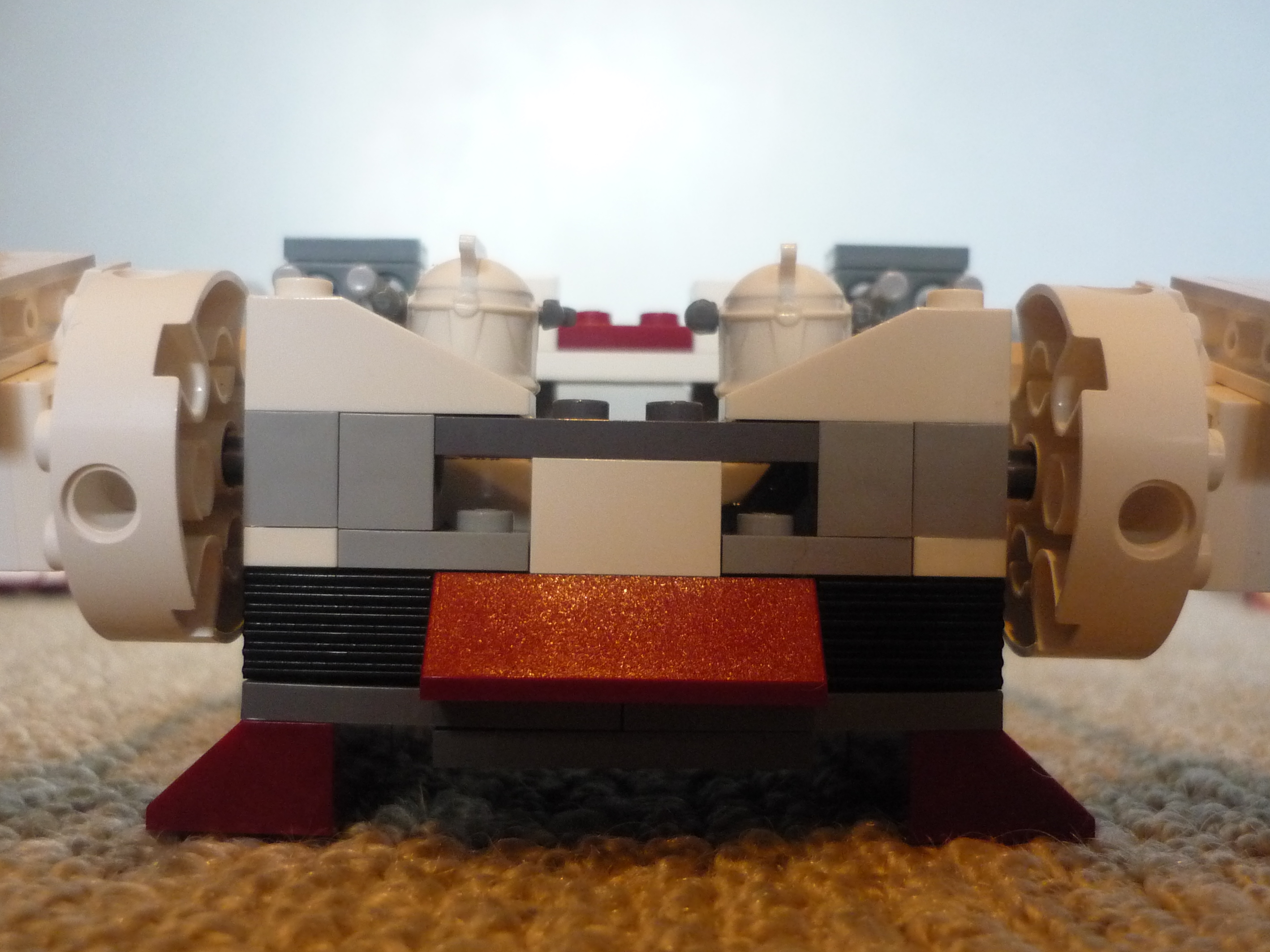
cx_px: 631
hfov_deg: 49.0
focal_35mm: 38
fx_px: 1394
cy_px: 538
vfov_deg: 37.7
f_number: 2.8
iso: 400
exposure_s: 1/25
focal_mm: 5.5
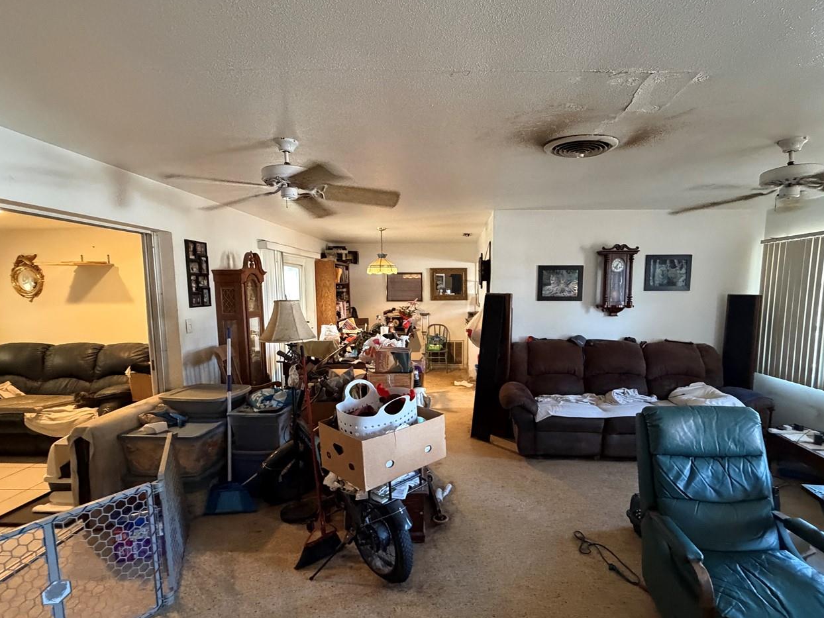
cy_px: 338
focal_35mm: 18
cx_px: 450
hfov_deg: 87.5
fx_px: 428
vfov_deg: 71.4
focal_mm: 2.22
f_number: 2.2
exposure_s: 1/60
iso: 640
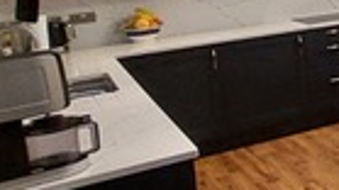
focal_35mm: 65
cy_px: -54
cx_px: 666
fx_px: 584
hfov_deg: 19.5
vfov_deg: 17.4
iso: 320
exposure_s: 1/50
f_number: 2.2
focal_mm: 1.74
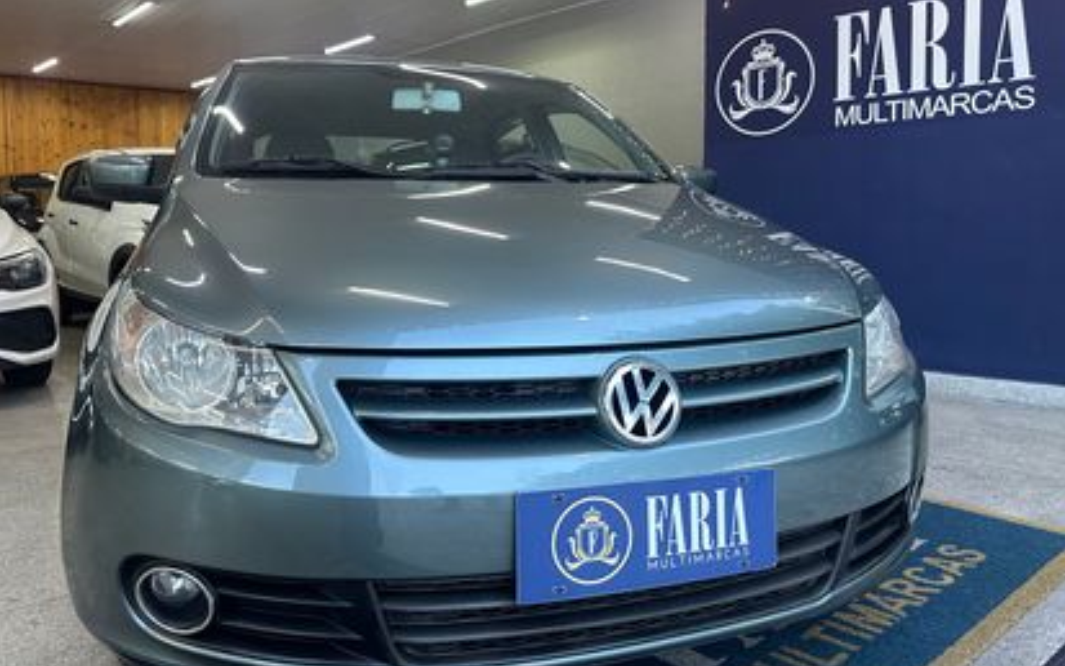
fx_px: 842
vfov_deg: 43.0
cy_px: 287
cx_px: 560
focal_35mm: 29
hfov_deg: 64.6
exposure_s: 1/120
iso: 200
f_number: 1.78
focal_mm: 6.86
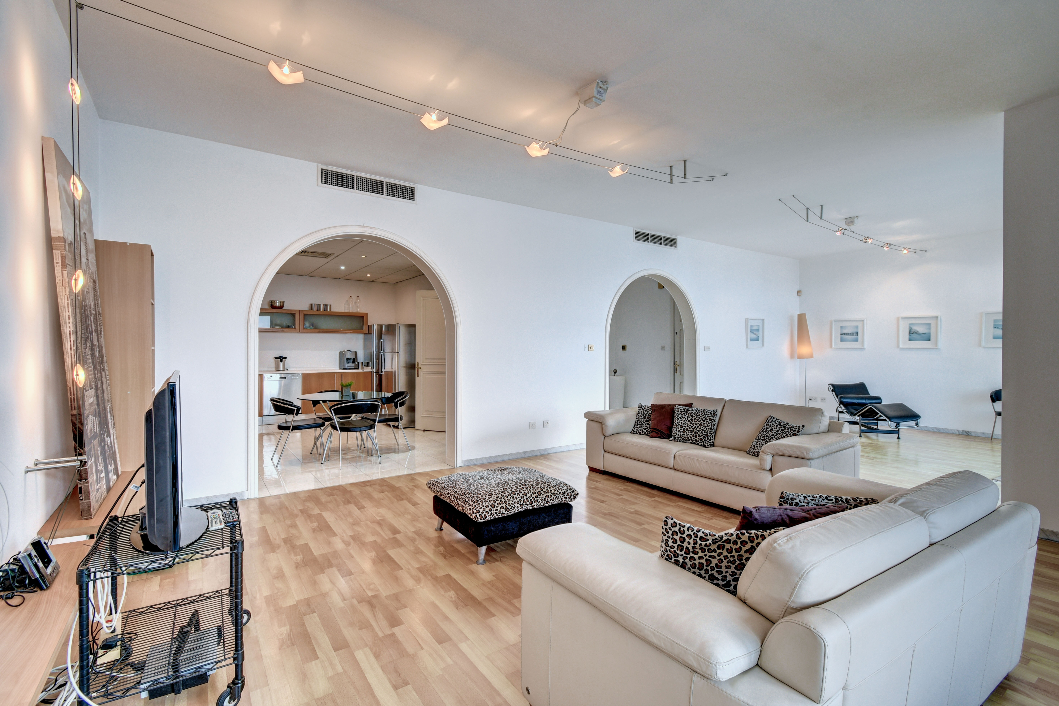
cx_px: 530
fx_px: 441
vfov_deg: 77.3
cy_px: 353
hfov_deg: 100.4
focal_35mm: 15
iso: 200
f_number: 8
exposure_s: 1/20
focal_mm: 10
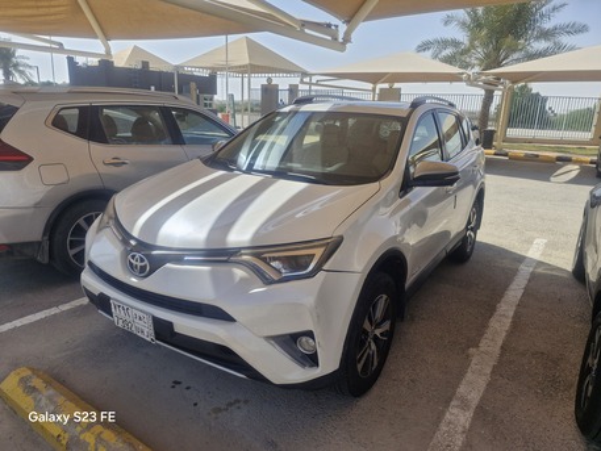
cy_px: 226
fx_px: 399
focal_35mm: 23
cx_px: 300
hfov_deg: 73.9
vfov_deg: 58.9
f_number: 1.8
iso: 50
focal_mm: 5.54
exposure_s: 1/1640
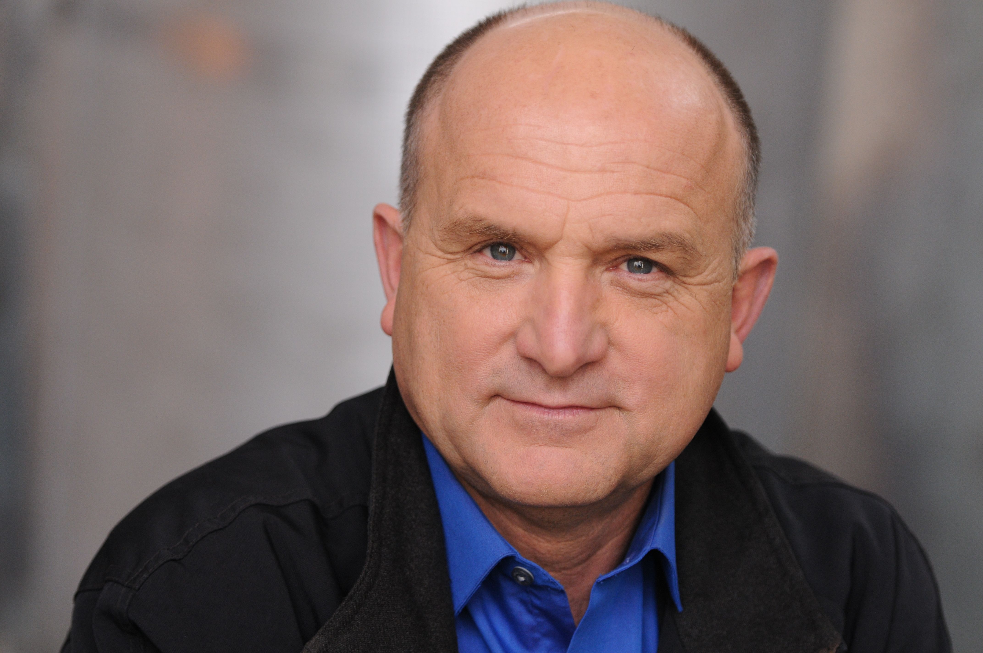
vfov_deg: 8.3
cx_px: 492
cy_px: 326
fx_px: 4500
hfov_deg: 12.5
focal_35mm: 165
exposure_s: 1/160
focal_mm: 110
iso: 640
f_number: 2.8
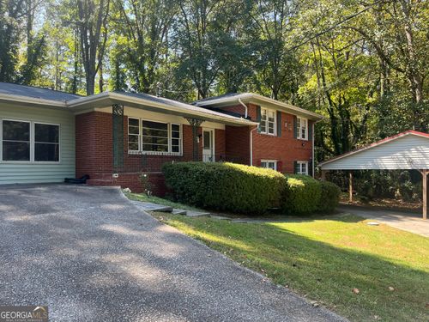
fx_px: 322
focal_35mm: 26
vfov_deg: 53.1
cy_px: 161
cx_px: 214
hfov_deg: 67.3
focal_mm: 5.1
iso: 50
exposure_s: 1/376
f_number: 1.6
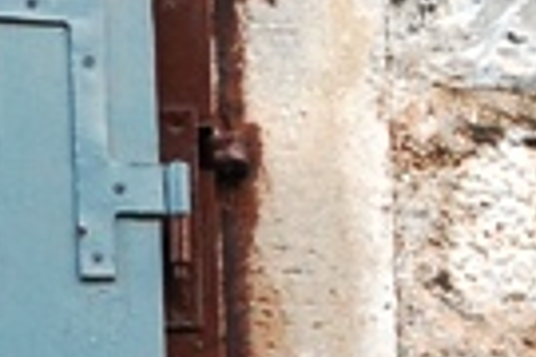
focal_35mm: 490
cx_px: -187
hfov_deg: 4.2
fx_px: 7295
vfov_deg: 2.8
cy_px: 409
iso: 500
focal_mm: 55
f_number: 7.1
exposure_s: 1/30
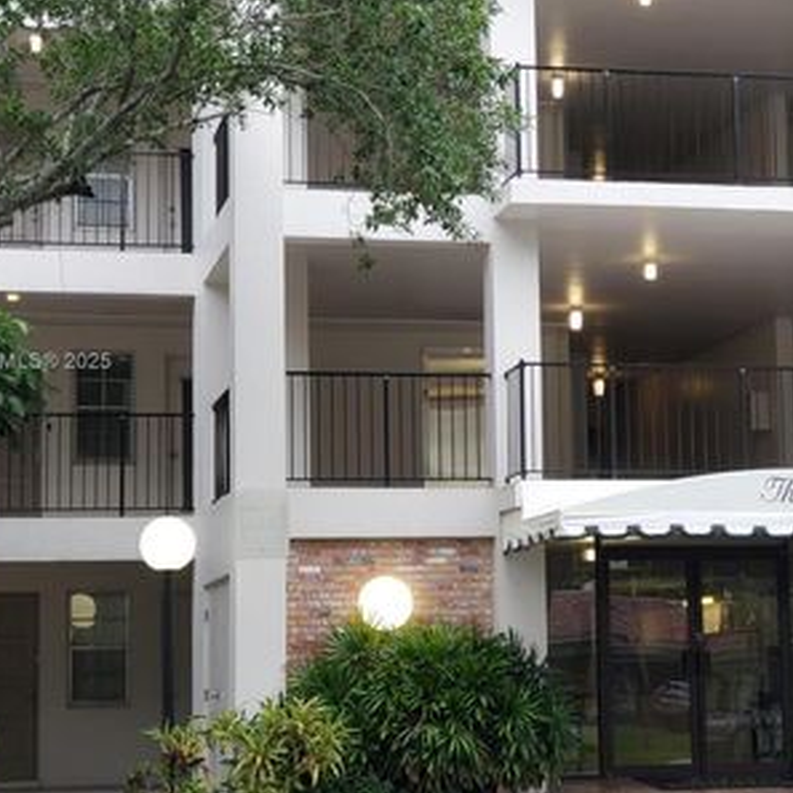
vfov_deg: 18.9
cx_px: 587
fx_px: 2384
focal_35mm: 92
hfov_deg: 18.8
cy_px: 364
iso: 80
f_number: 2.4
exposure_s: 1/30
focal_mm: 6
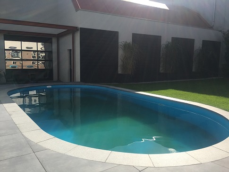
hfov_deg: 61.7
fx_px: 192
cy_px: 86
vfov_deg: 48.2
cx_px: 114
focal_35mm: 29
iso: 25
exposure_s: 1/1709
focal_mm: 4.15
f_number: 2.2
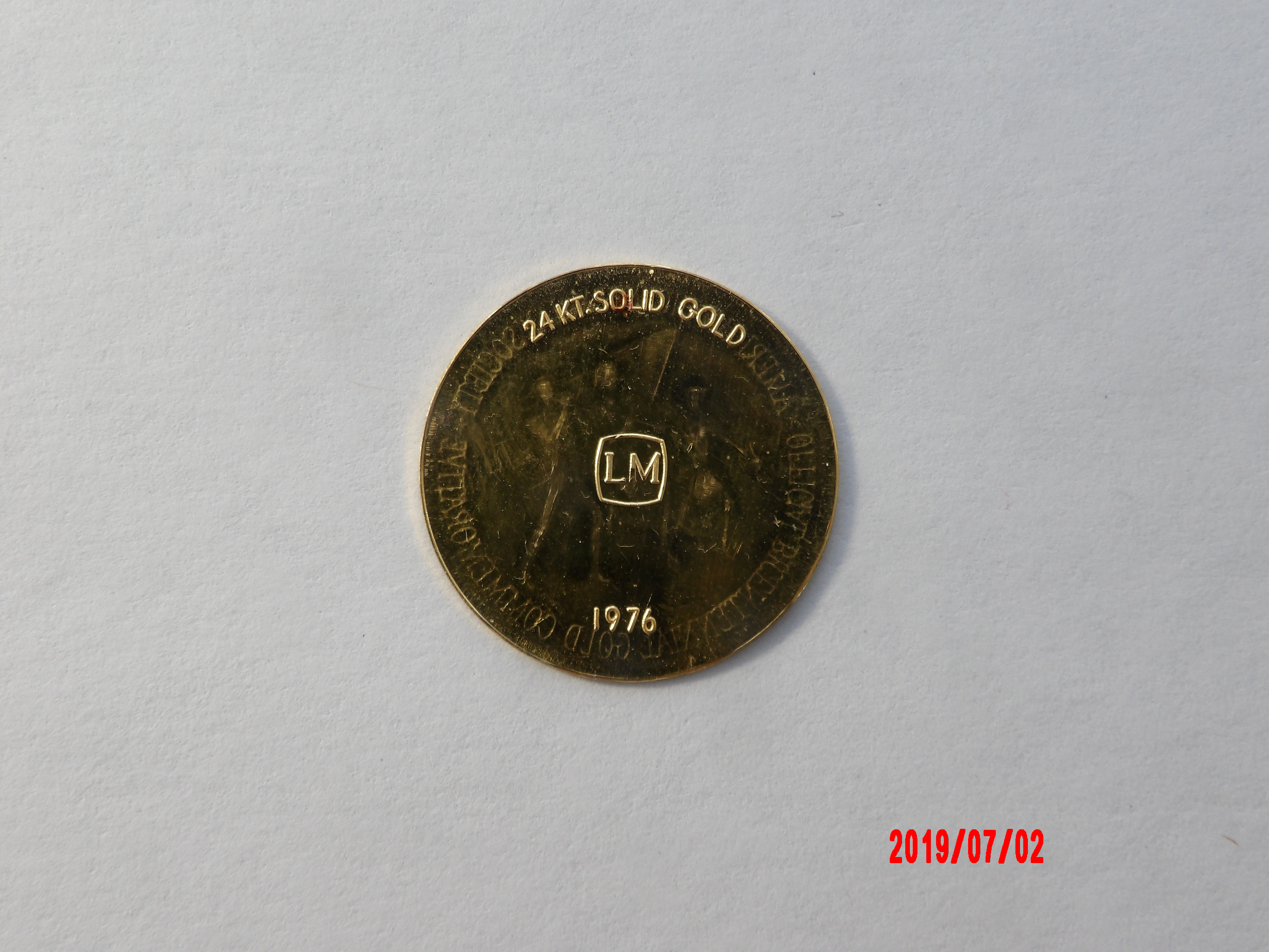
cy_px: 476
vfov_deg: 34.3
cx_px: 634
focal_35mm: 42
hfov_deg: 44.8
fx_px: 1540
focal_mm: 7.6
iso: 119
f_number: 4.9
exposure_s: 1/30
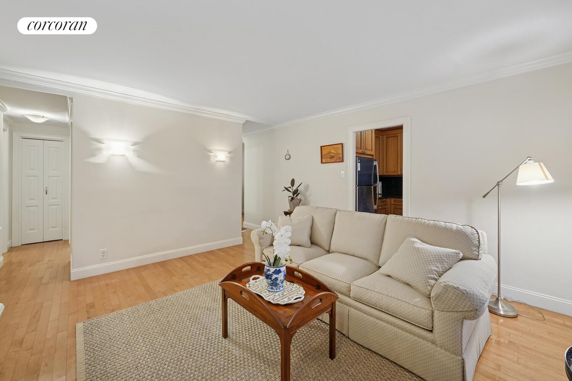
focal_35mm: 15
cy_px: 190
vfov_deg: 78.9
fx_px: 232
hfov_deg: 101.9
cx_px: 286
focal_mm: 14.6
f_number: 11
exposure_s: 1/2.5
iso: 250
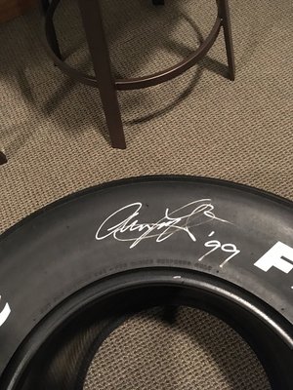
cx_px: 146
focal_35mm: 29
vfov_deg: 61.7
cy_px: 195
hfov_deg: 48.2
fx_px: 327
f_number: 2.2
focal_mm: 4.15
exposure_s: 1/15
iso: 640
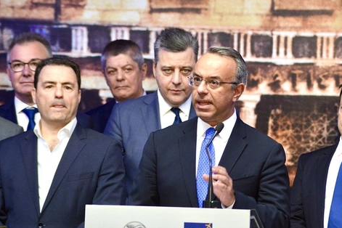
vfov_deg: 4.7
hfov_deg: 7.1
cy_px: 111
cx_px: 212
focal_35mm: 290
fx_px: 2755
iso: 2000
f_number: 4.8
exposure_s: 1/250
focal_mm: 210
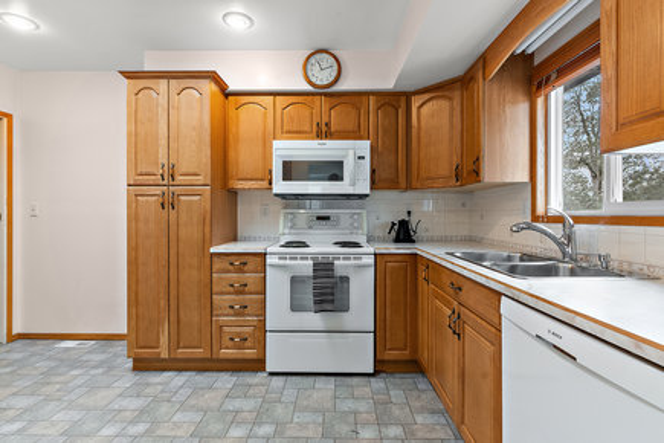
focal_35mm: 17
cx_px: 332
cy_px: 222
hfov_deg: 93.3
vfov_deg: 70.4
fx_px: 314
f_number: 9
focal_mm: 17
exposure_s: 1/4
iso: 640
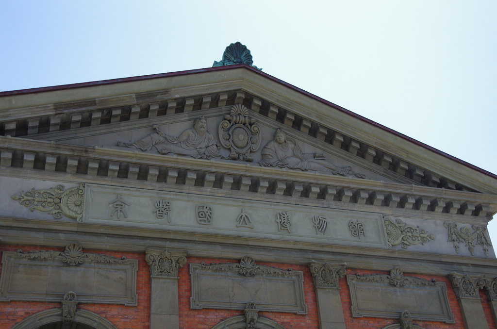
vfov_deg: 29.1
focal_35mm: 46
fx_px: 634
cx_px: 248
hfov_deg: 42.8
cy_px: 164
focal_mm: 31
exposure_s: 1/4000
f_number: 5
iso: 800
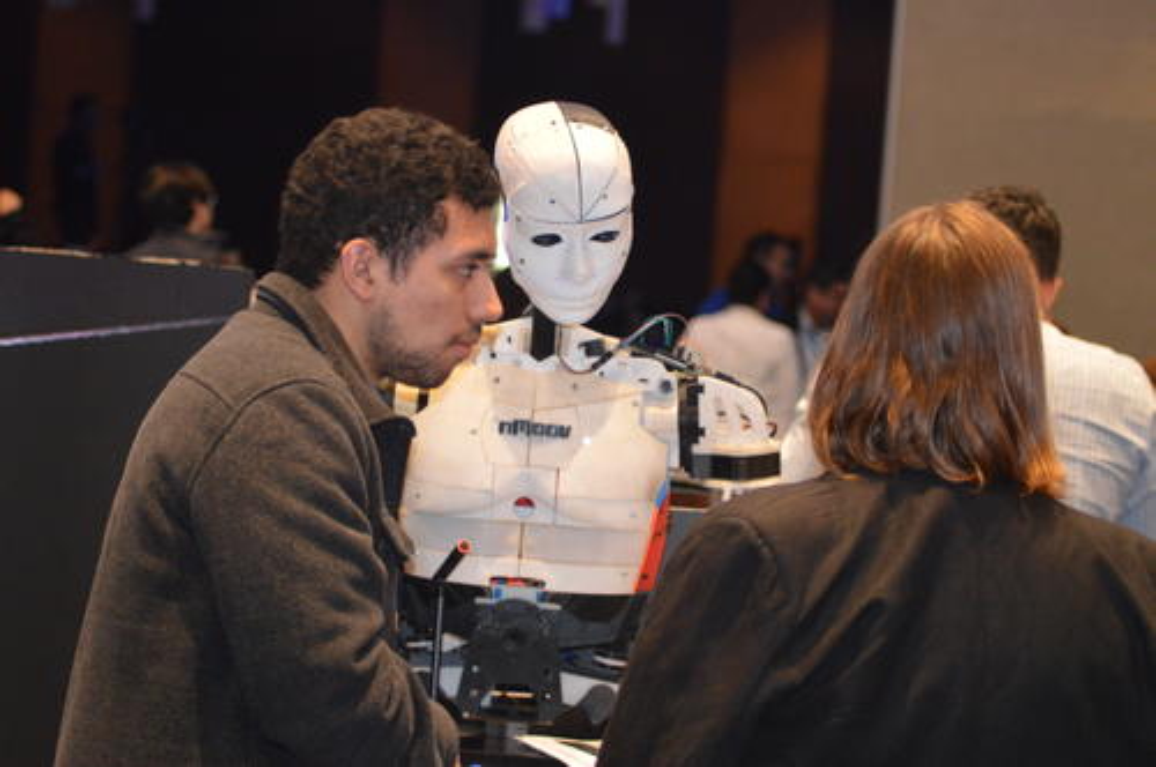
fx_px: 3367
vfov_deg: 13.0
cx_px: 578
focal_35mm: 105
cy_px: 384
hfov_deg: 19.5
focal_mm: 70
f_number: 4
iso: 2200
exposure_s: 1/60
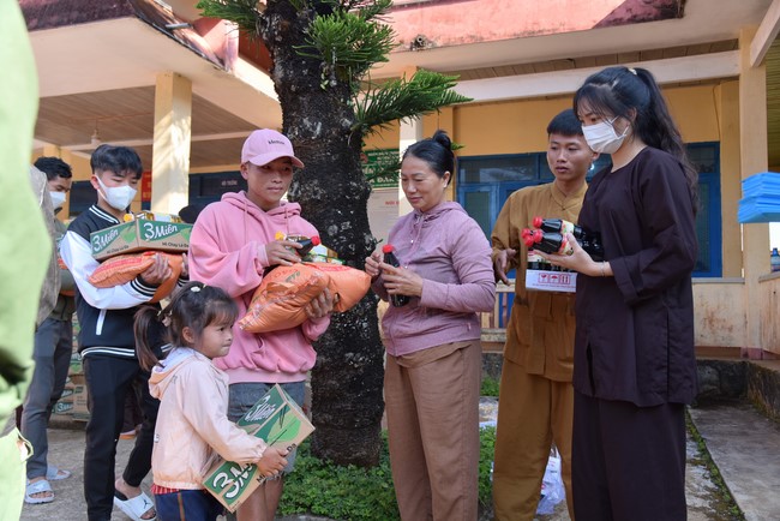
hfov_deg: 58.7
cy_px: 260
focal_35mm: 32
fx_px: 694
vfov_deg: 41.2
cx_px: 390
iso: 100
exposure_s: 1/160
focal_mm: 32
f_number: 5.6
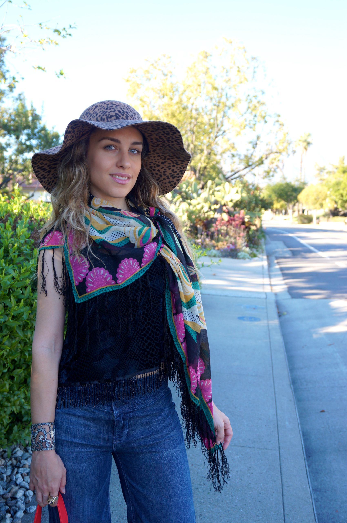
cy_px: 262
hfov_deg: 38.3
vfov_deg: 55.2
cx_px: 174
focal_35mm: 34
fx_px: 500
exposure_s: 1/200
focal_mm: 23
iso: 200
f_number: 4.5
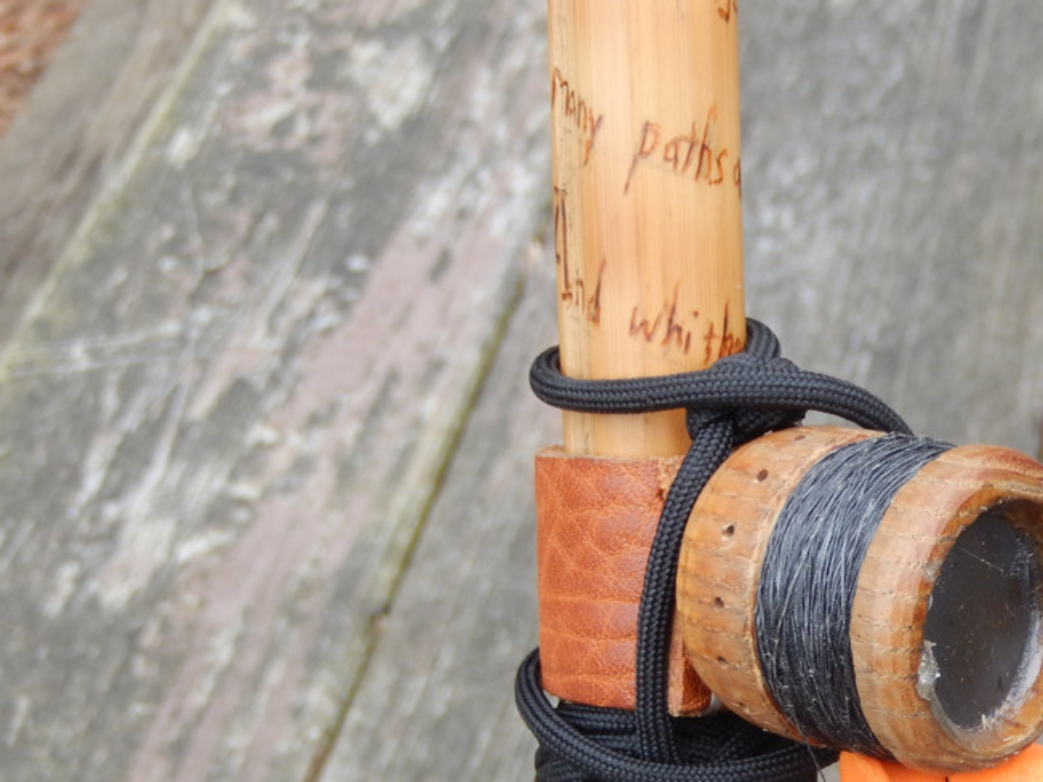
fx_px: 2862
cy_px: 631
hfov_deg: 20.4
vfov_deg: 15.5
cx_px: 852
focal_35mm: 95
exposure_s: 1/50
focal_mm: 10.4
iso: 125
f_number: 4.6
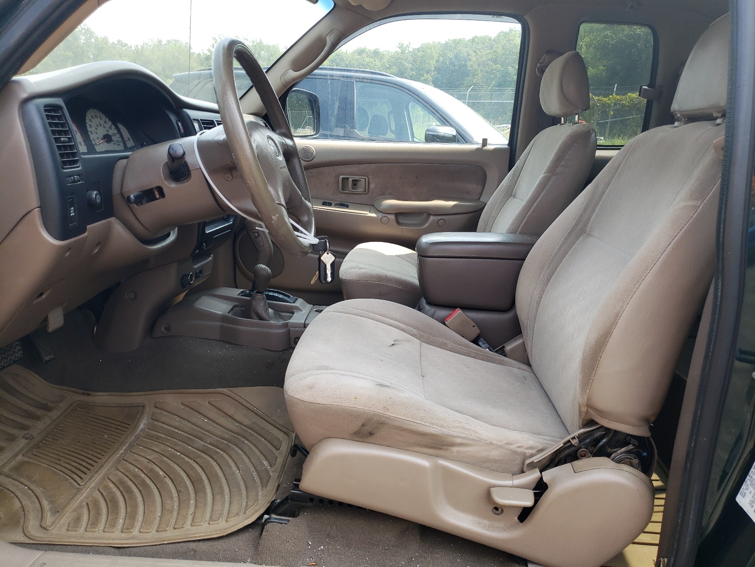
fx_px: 567
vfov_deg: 53.1
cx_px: 378
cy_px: 284
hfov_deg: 67.3
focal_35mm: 26
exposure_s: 1/417
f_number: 1.5
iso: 50
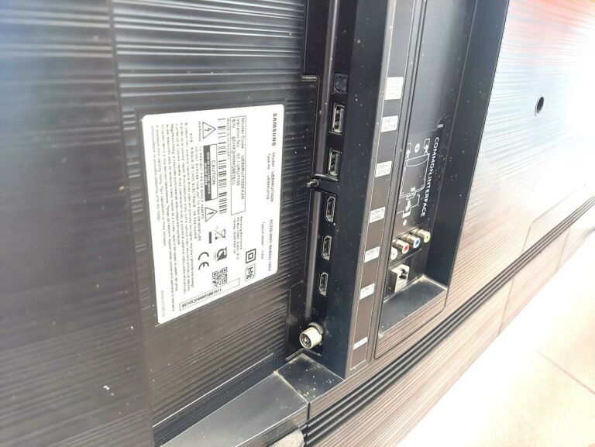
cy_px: 224
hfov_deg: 71.6
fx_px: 413
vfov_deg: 56.9
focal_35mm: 24
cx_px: 298
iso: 400
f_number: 1.8
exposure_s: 1/33
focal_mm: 5.23
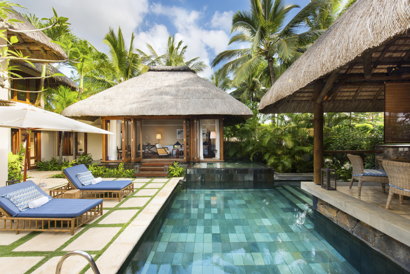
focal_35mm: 14
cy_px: 137
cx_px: 205
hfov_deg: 104.3
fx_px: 159
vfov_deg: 81.2
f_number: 13
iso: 200
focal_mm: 14
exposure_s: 1/50
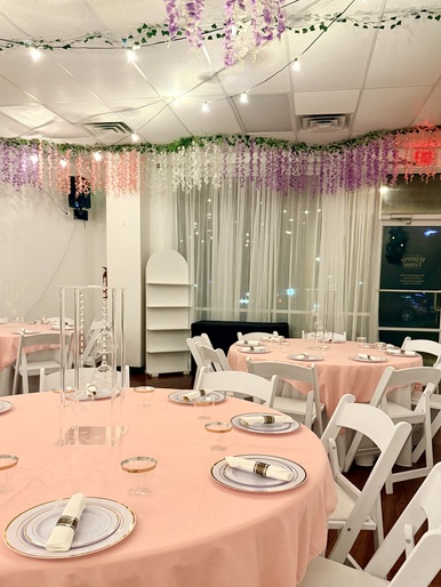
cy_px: 327
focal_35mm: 28
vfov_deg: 63.2
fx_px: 475
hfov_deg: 49.8
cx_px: 224
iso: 640
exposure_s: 1/40
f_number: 1.78
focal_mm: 6.76
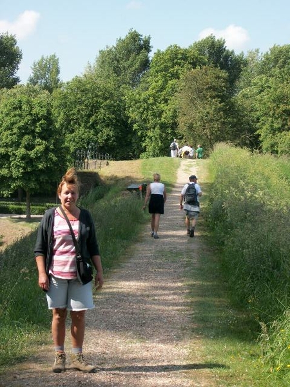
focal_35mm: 96
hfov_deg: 15.4
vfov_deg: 20.4
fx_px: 1072
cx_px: 145
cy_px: 194
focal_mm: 17.1
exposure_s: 1/320
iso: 80
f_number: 5.2
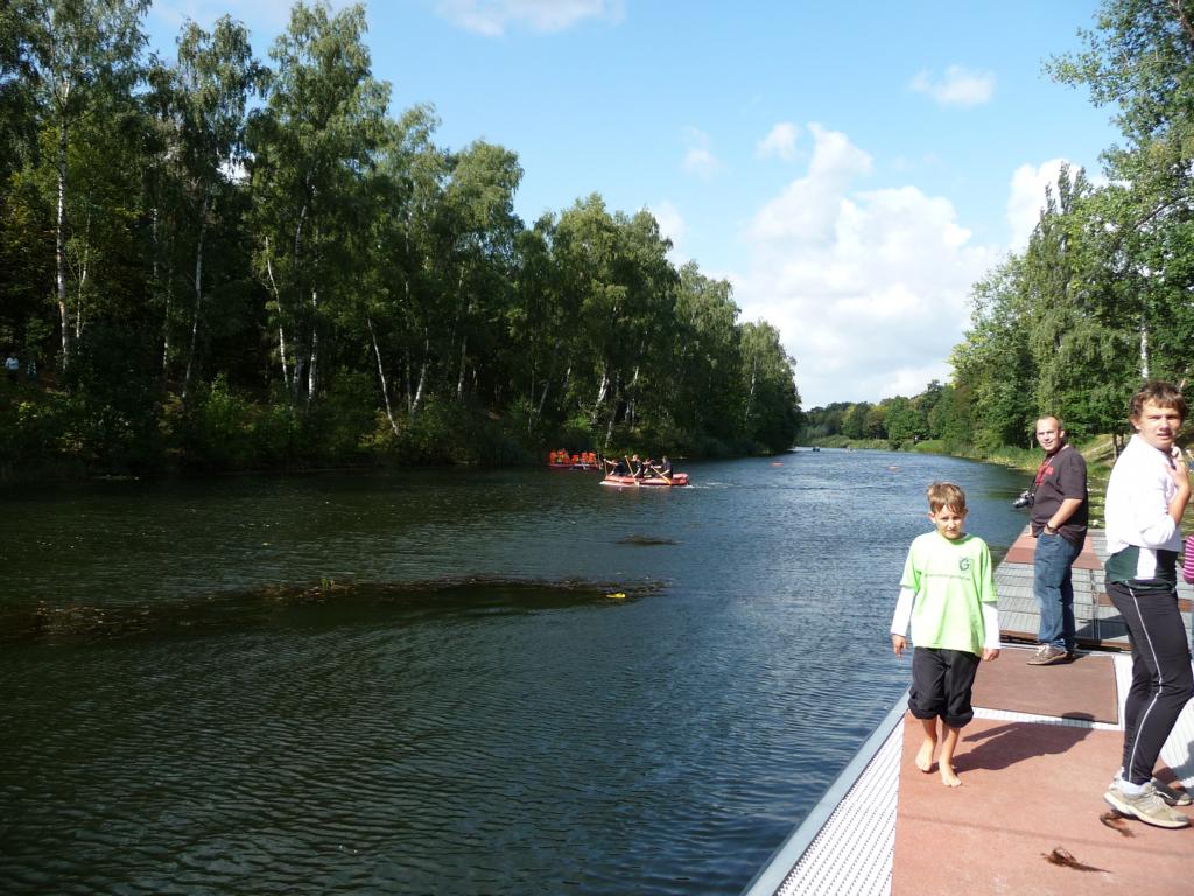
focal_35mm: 28
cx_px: 597
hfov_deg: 63.4
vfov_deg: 49.7
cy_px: 448
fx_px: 966
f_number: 3.3
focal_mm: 4.7
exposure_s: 1/640
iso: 100
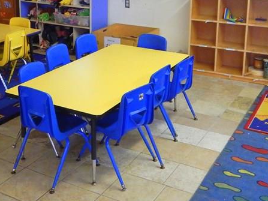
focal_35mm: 55
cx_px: 99
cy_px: 37
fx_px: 426
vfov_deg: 26.0
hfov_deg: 34.7
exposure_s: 1/80
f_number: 2.8
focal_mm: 4.3
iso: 400
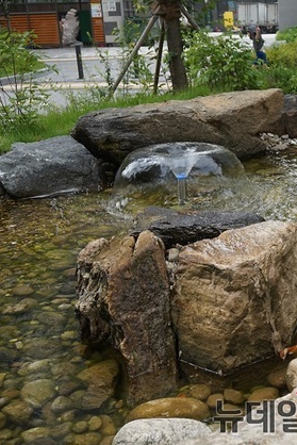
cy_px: 225
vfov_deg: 36.2
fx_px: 680
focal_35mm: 55
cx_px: 275
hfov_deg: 23.9
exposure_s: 1/200
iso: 100
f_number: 5.6
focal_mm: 24
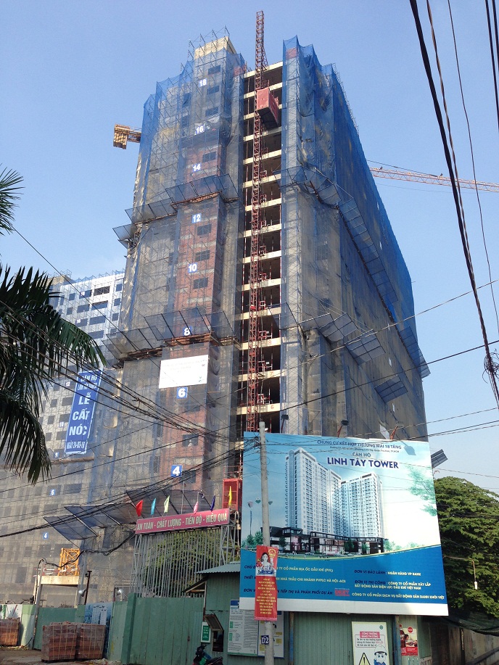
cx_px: 250
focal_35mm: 33
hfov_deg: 43.0
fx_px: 634
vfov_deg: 55.3
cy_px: 332
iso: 50
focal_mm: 4.12
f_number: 2.4
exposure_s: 1/809
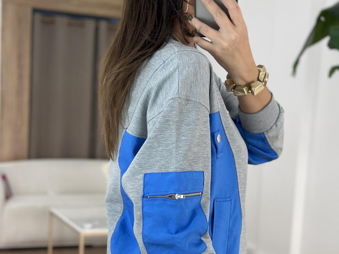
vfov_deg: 22.5
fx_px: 636
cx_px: 167
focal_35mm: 65
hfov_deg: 29.8
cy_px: 174
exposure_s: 1/223
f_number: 1.78
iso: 80
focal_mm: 6.86
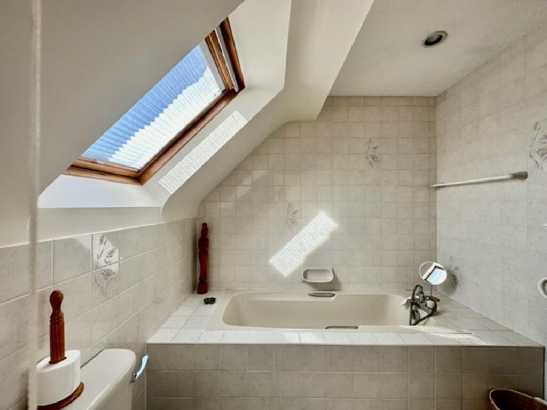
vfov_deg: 85.7
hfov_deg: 102.1
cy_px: 205
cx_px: 274
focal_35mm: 14
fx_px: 221
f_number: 2.2
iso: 64
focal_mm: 2.22
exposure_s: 1/99
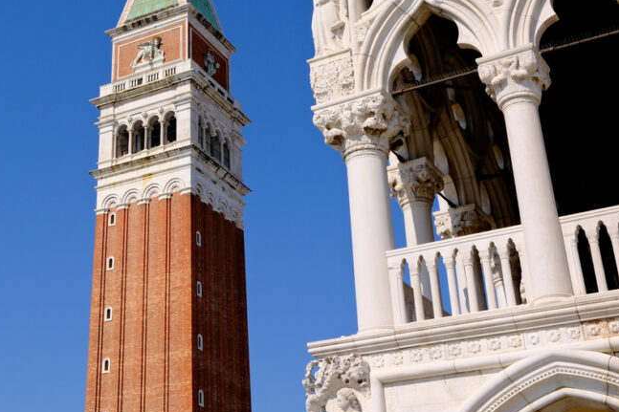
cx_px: 158
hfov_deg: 34.4
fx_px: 980
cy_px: 125
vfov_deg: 23.6
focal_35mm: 57
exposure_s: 1/1600
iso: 250
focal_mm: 24
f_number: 5.6
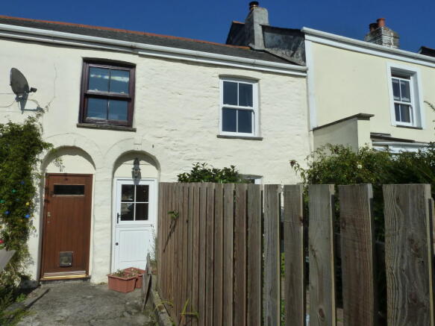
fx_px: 314
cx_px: 218
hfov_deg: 69.4
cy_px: 163
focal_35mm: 25
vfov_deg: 54.9
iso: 125
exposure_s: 1/800
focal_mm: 4.1
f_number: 6.3
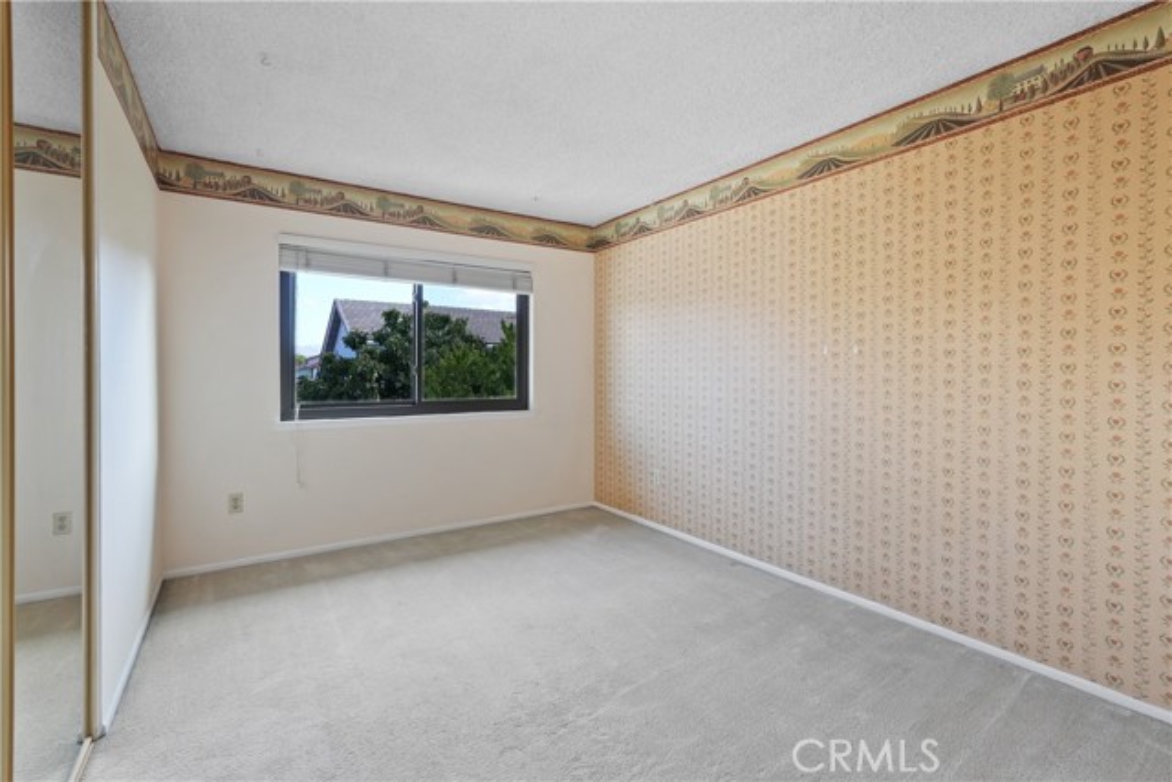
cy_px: 391
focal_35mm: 16
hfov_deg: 96.7
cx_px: 586
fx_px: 521
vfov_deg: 73.8
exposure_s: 1/15
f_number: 5.6
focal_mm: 16
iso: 1000
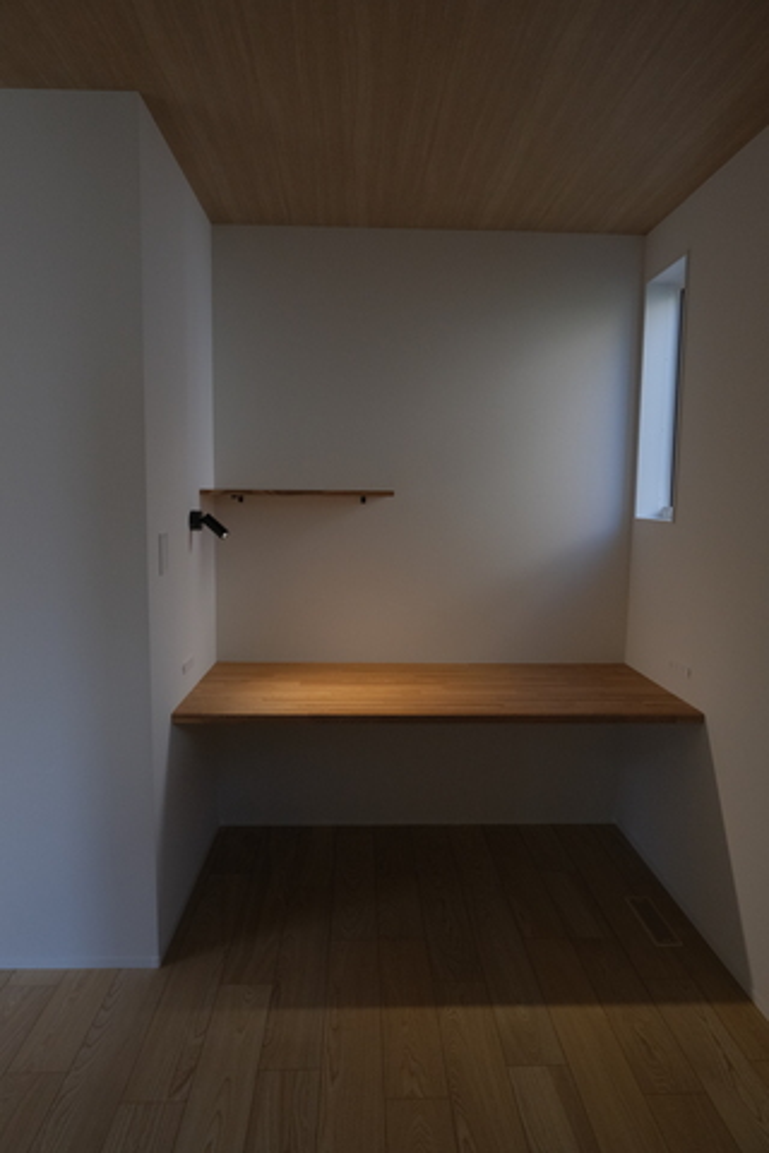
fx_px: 737
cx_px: 384
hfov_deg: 55.1
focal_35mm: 23
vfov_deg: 76.1
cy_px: 576
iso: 1600
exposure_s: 1/125
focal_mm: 15
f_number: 8
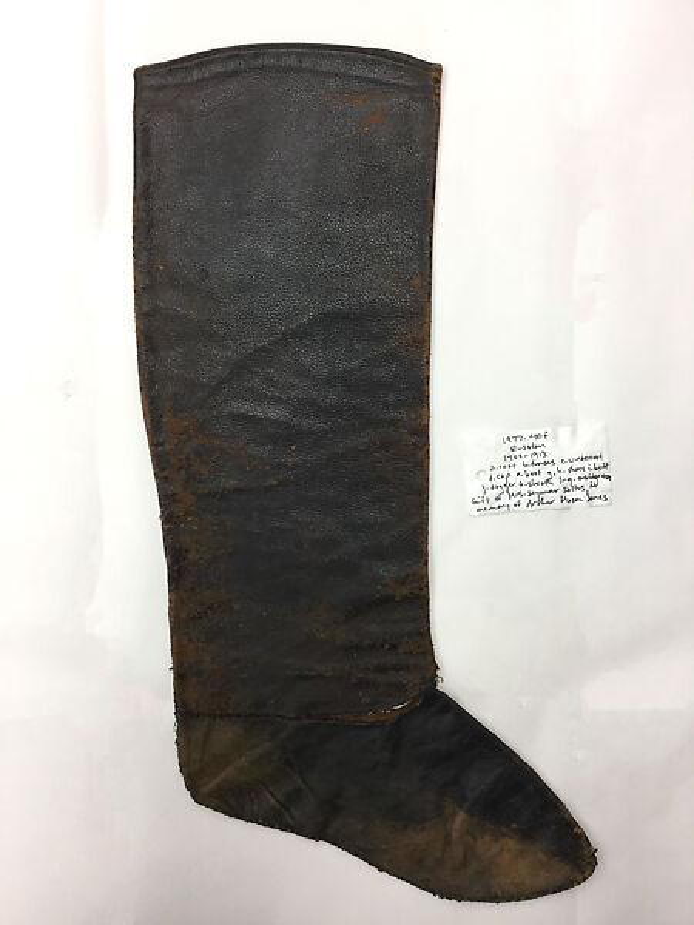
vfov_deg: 58.4
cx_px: 347
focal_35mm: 31
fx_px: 829
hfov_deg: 45.4
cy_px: 462
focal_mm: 3.3
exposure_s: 1/40
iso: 32
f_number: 2.4
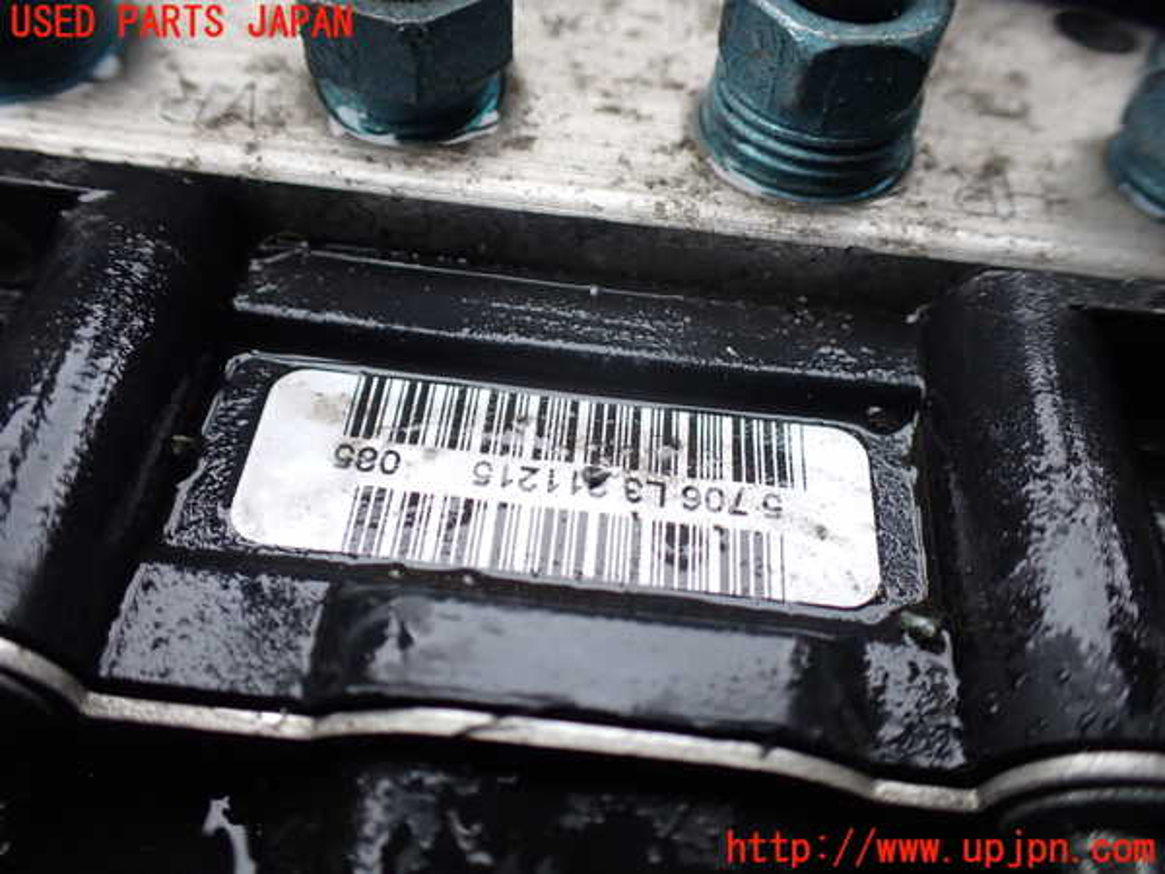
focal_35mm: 30
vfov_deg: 46.8
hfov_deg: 60.0
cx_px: 582
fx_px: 1010
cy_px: 437
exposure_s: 1/125
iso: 200
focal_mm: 5.4
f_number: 2.3
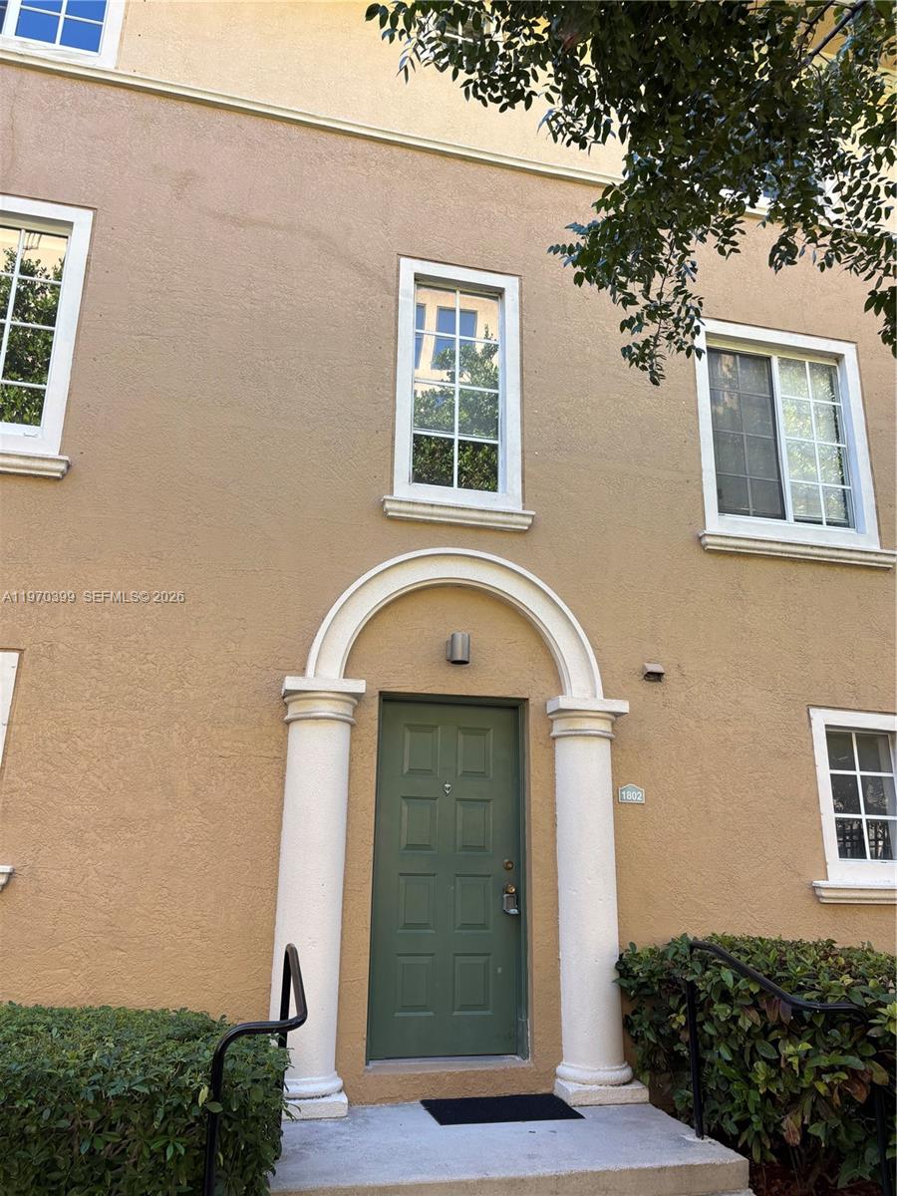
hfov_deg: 53.1
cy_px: 598
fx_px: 898
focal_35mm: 26
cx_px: 448
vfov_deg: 67.3
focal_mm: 5.96
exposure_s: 1/301
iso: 50
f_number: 1.6
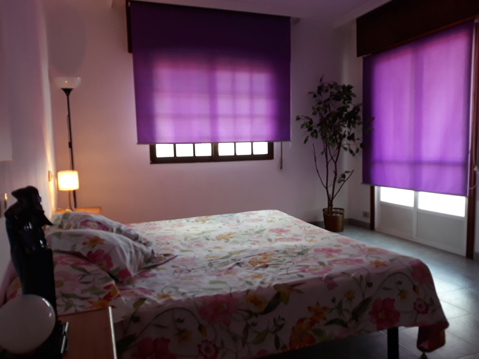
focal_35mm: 27
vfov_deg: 51.4
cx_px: 240
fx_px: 374
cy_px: 180
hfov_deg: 65.3
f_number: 1.7
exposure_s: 1/50
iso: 100
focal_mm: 3.71
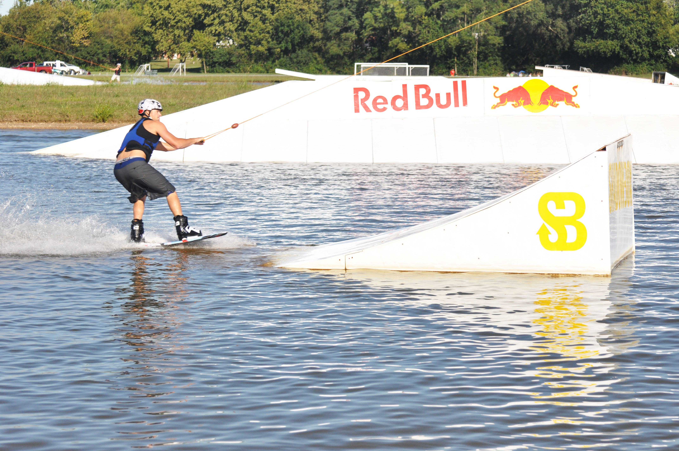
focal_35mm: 112
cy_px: 226
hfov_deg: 18.2
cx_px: 340
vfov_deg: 12.1
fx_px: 2119
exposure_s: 1/1000
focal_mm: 75
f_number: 6.3
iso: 400
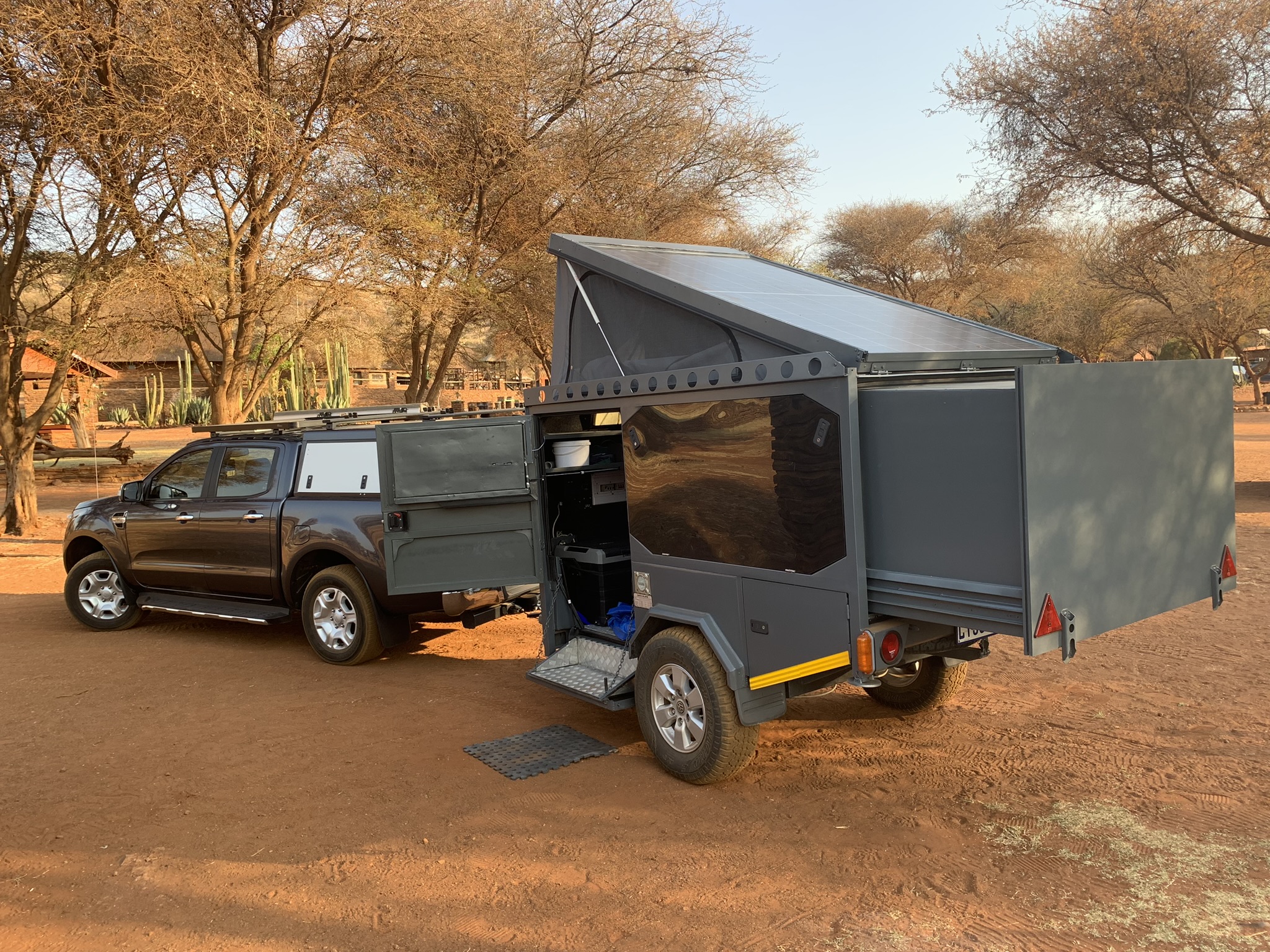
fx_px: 954
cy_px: 476
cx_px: 635
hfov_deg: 67.3
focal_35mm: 26
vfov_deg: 53.1
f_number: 1.8
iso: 25
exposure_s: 1/224
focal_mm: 4.25
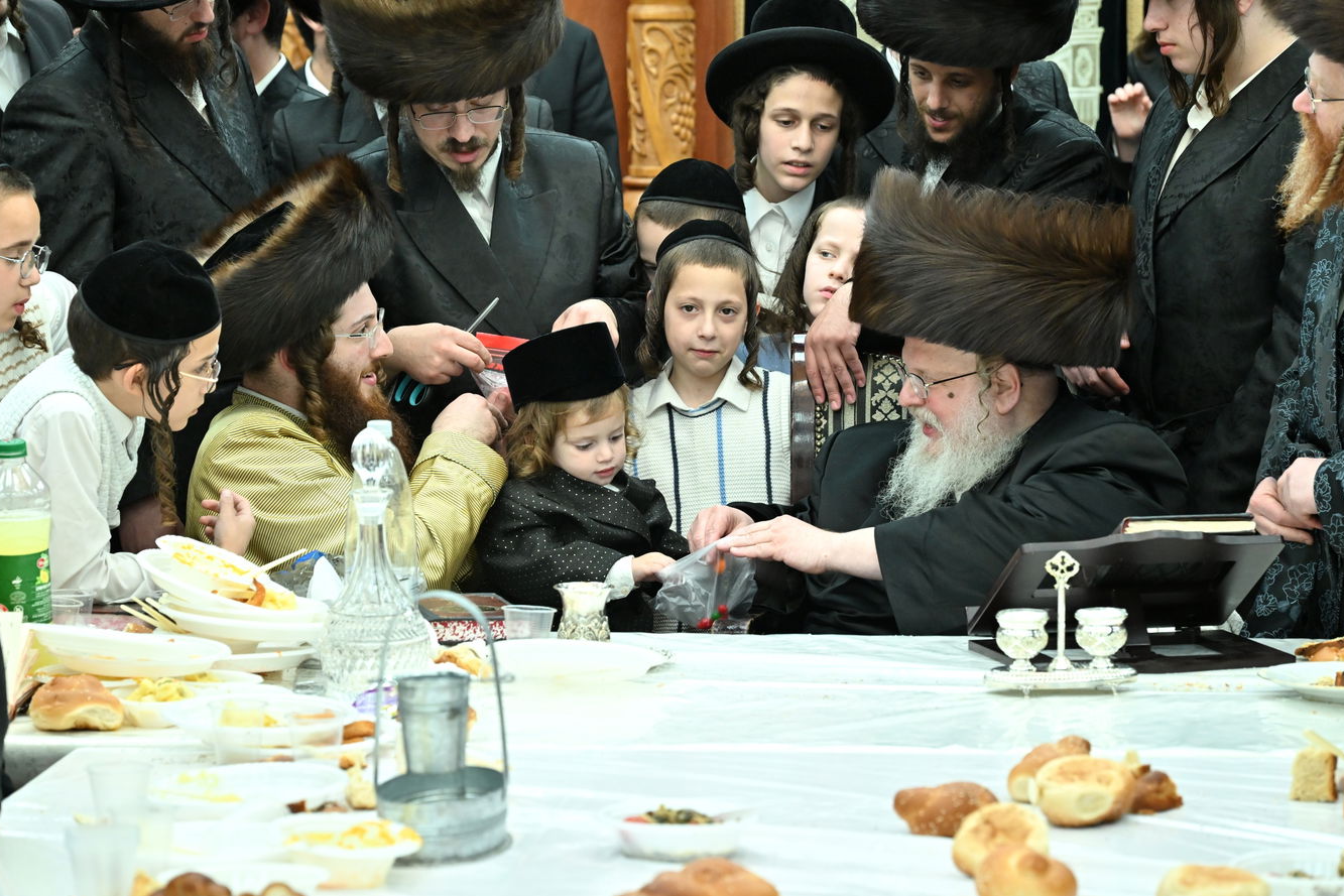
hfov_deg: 16.3
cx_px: 665
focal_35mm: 126
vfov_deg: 10.9
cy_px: 430
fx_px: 4704
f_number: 5.6
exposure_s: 1/250
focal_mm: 120
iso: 2000
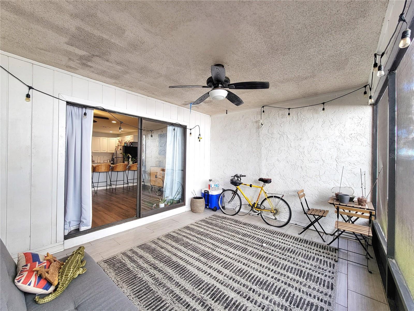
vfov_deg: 89.9
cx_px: 207
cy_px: 156
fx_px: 155
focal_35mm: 13
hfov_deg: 106.2
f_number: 2.2
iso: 100
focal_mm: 2.2
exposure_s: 1/60
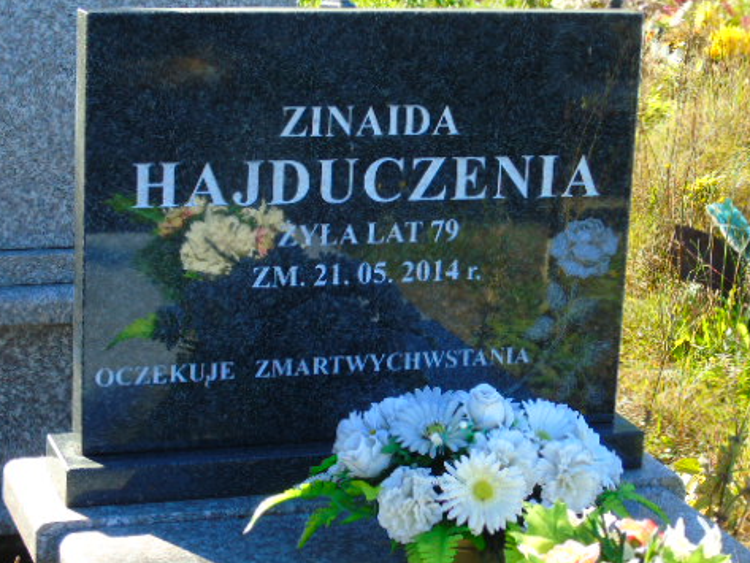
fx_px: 2080
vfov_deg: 15.4
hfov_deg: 20.4
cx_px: 382
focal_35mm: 96
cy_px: 274
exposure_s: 1/100
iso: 80
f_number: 4.7
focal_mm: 13
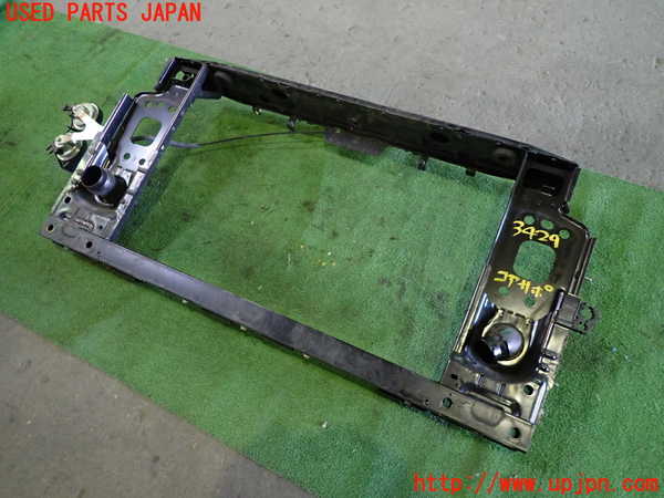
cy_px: 249
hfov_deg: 69.4
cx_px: 332
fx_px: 480
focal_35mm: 25
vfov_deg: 54.9
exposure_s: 1/30
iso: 400
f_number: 2
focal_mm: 4.5
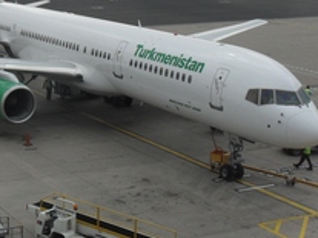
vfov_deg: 16.3
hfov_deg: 21.4
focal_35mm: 90
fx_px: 826
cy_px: 70
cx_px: 43
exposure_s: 1/125
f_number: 10
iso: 100
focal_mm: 8.7
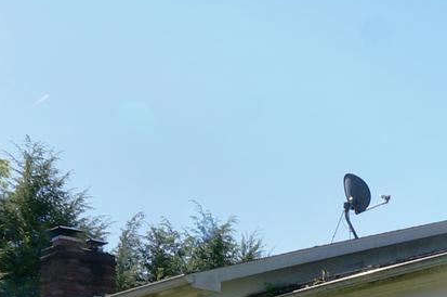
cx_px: 431
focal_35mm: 119
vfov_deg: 10.7
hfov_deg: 16.9
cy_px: 551
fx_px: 1475
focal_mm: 16
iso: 100
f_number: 10
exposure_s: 1/200
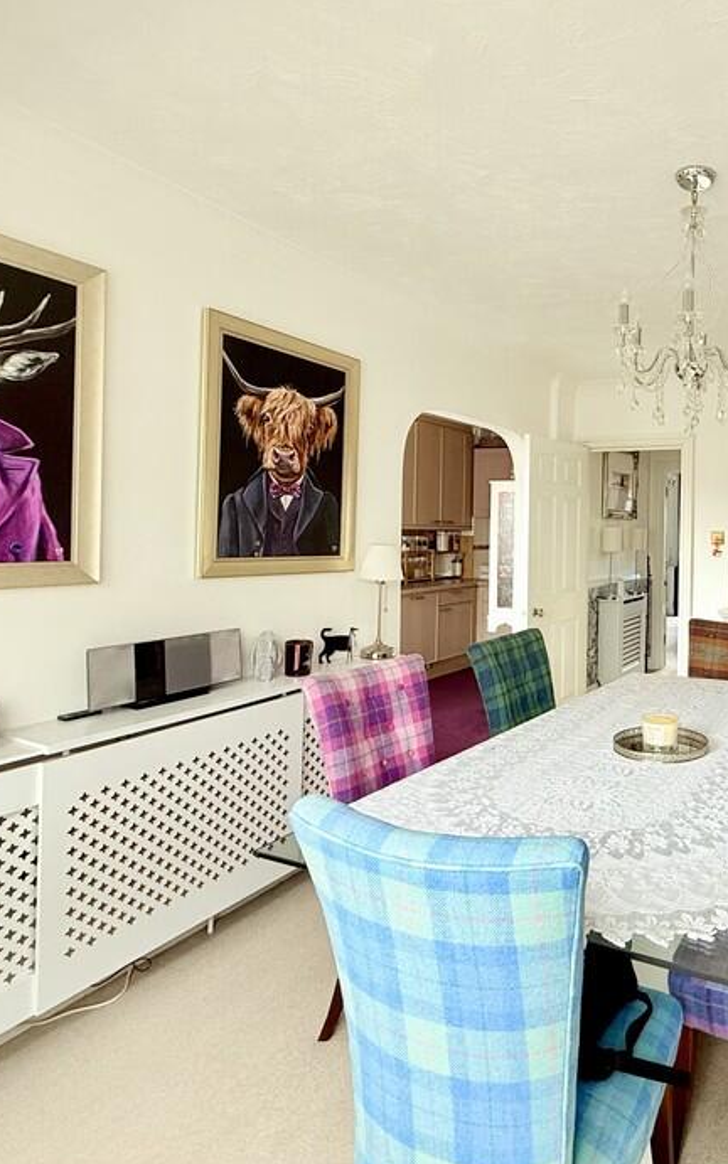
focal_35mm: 22
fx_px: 698
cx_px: 624
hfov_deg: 50.3
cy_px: 534
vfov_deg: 79.5
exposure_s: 1/99
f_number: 2.2
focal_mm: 2.22
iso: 160
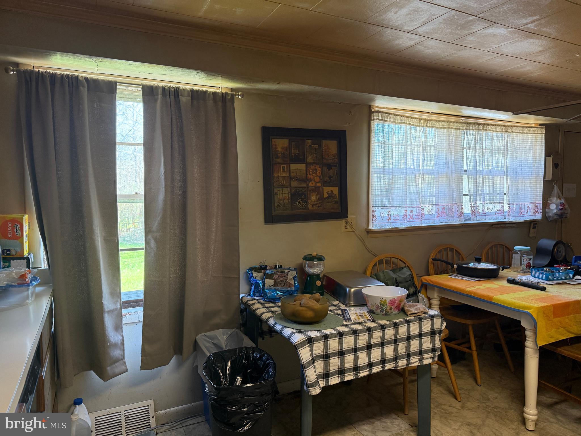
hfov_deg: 71.6
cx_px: 290
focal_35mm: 24
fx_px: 403
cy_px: 218
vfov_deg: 56.8
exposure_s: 1/60
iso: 200
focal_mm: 6.76
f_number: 1.78
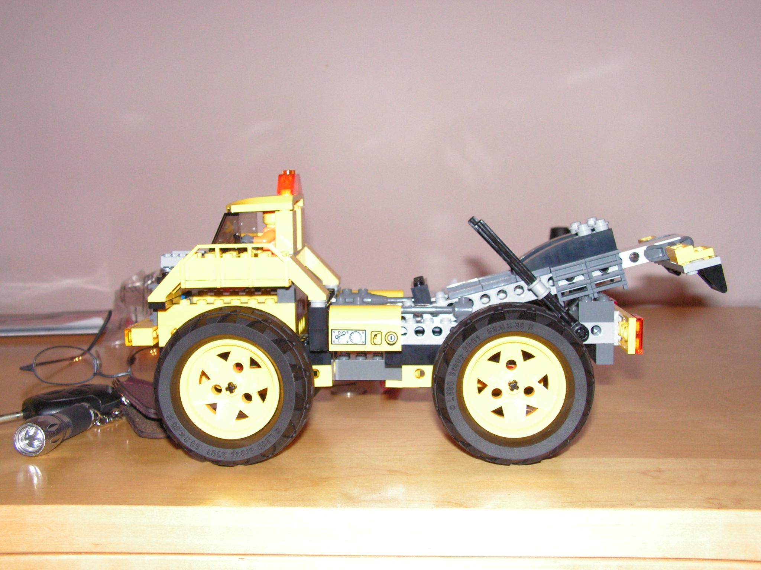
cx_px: 380
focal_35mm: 46
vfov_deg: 31.5
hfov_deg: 41.2
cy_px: 285
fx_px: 1011
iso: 200
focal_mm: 7.8
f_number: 3.2
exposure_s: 1/40
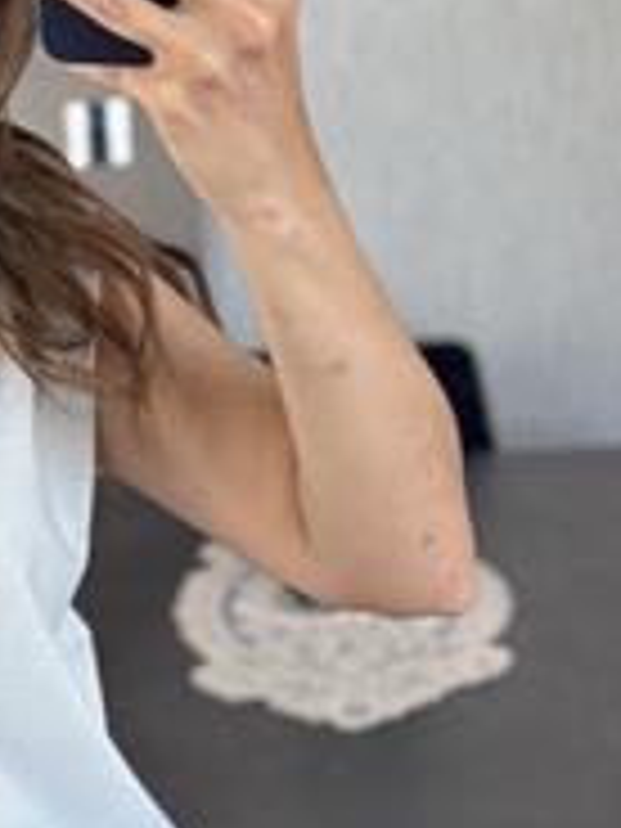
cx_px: -158
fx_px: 3157
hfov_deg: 11.0
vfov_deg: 14.9
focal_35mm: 132
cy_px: 544
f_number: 1.78
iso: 125
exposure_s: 1/100
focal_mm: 6.86
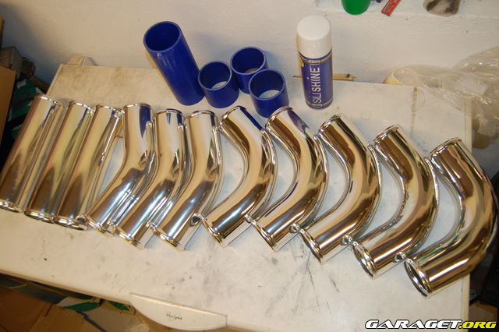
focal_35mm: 28
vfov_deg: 45.6
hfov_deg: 64.6
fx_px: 395
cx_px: 250
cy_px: 166
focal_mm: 19
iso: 400
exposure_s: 1/80
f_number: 3.5
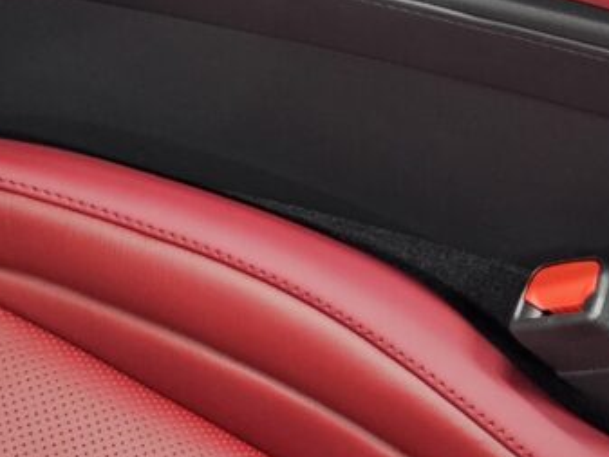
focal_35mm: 131
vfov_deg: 10.3
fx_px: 2306
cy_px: -497
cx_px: 781
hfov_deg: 14.4
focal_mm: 6.3
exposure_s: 1/100
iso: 640
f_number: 1.7
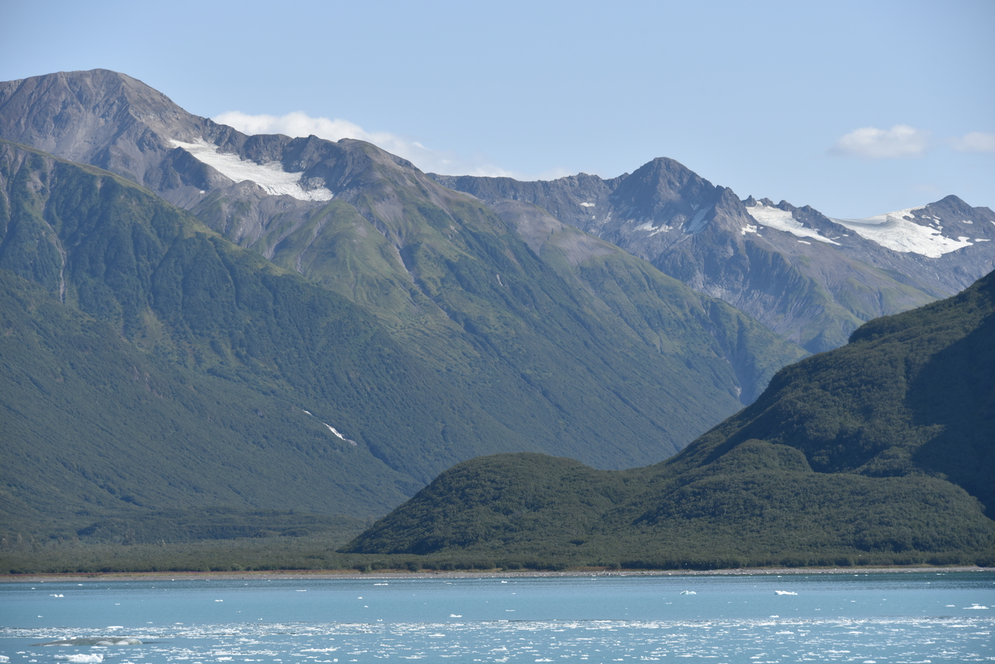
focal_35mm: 145
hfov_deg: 14.2
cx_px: 498
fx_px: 4008
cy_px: 332
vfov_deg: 9.5
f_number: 8
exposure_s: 1/320
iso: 100
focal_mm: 145
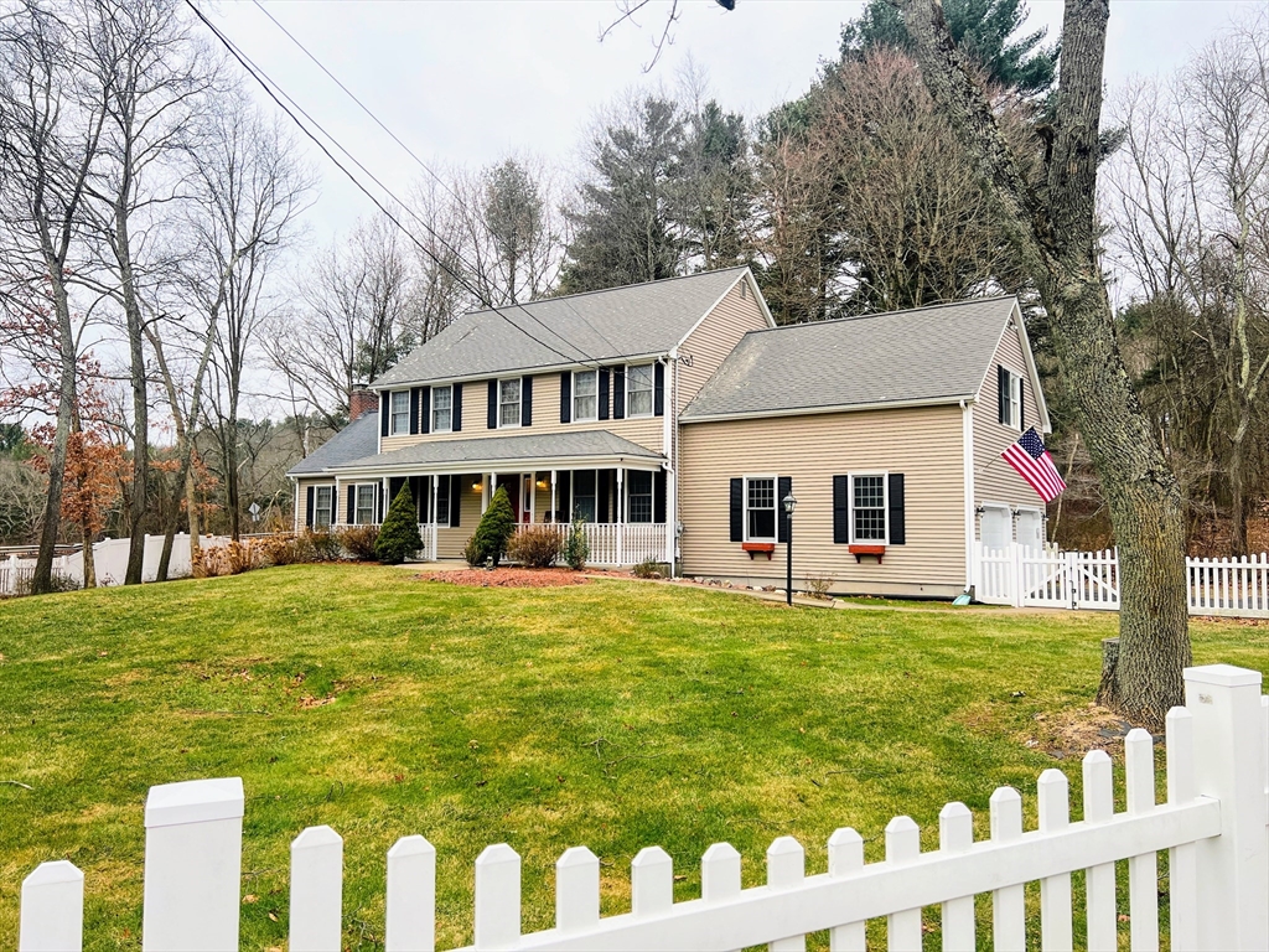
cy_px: 476
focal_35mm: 26
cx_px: 634
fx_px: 953
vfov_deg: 53.1
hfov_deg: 67.3
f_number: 1.5
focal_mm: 5.7
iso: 50
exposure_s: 1/499
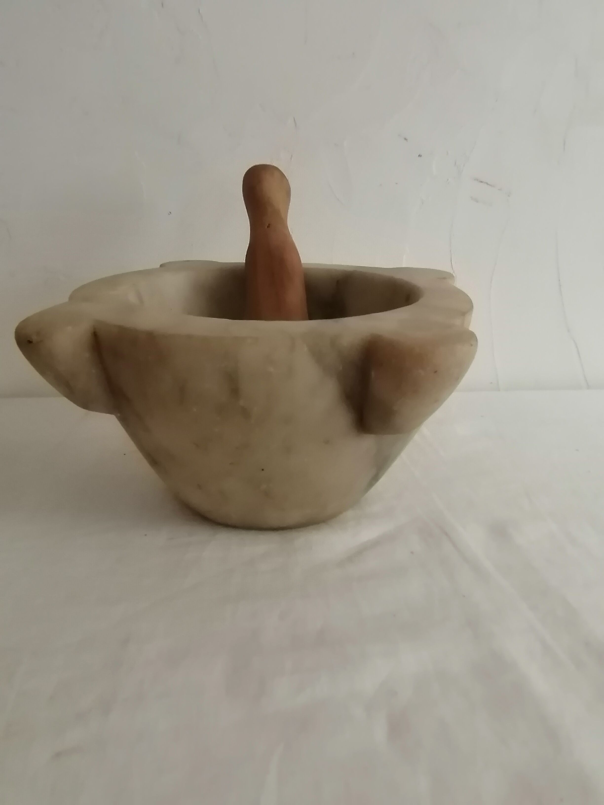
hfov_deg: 56.8
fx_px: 558
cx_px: 302
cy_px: 402
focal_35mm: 24
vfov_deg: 71.6
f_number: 2.4
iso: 320
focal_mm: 1.78
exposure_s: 1/33.3
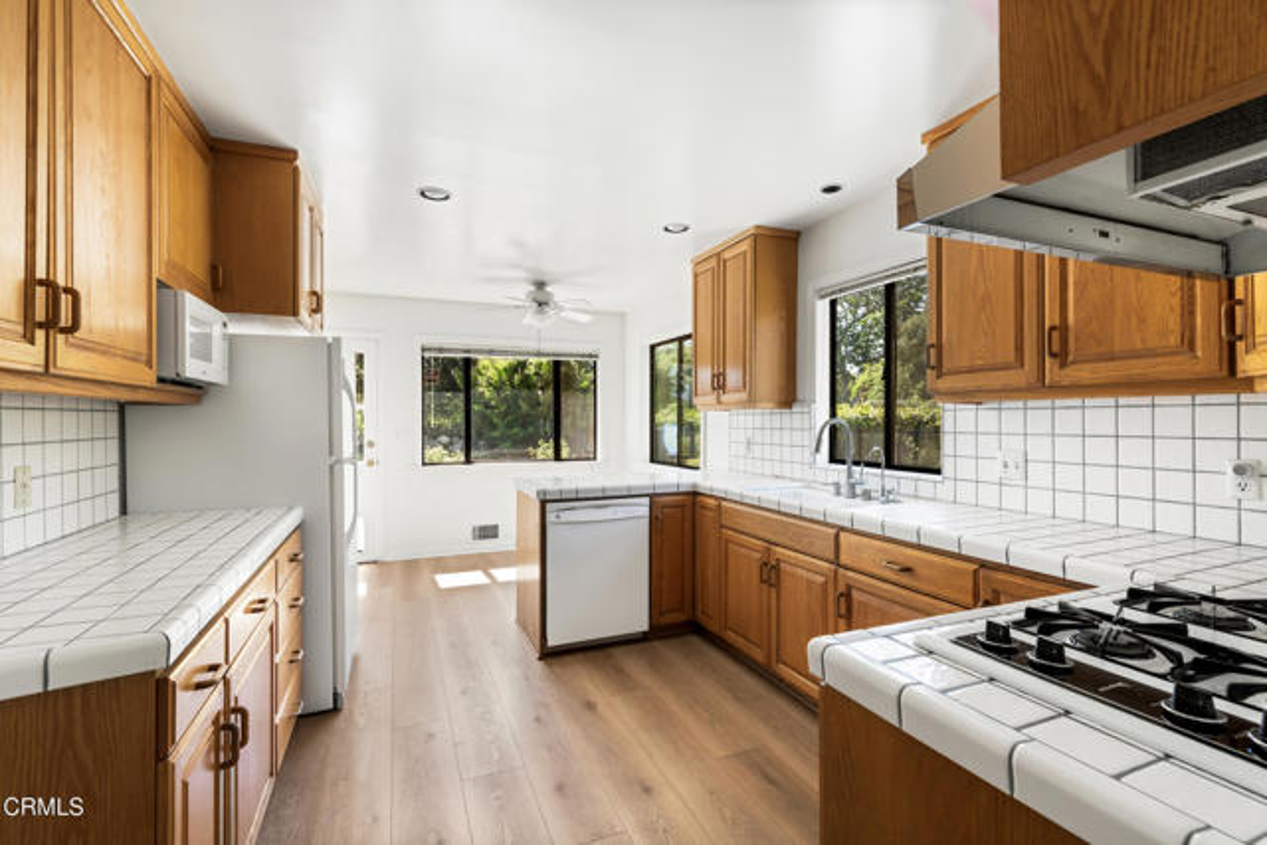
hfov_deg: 96.7
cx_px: 634
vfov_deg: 73.8
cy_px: 422
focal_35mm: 16
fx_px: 563
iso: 64
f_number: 10
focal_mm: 16
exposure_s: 1/40
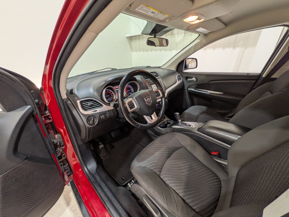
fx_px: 117
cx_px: 144
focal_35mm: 14
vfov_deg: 85.7
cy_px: 108
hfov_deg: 102.1
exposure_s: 1/33.3
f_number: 2.2
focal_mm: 1.83
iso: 81
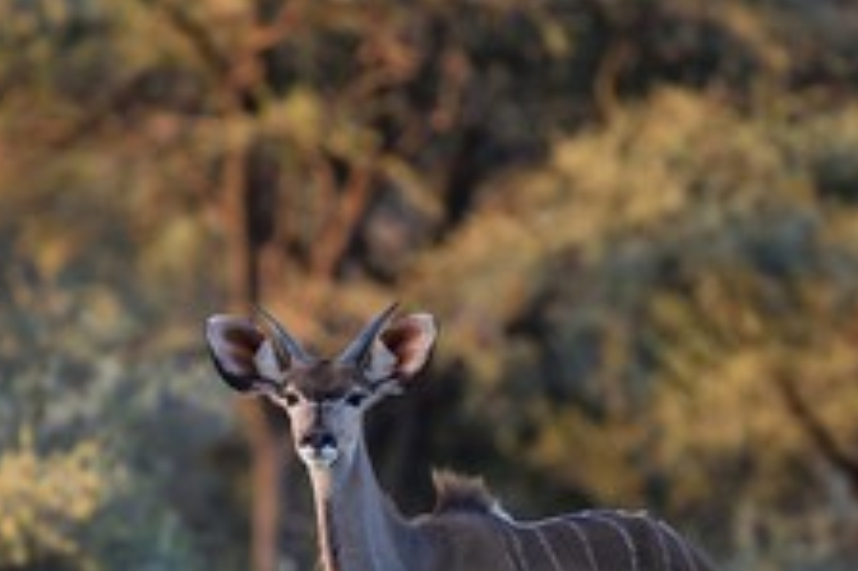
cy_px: 533
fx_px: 8931
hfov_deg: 5.5
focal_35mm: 375
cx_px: 563
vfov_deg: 3.7
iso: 200
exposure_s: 1/320
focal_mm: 200
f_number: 2.8
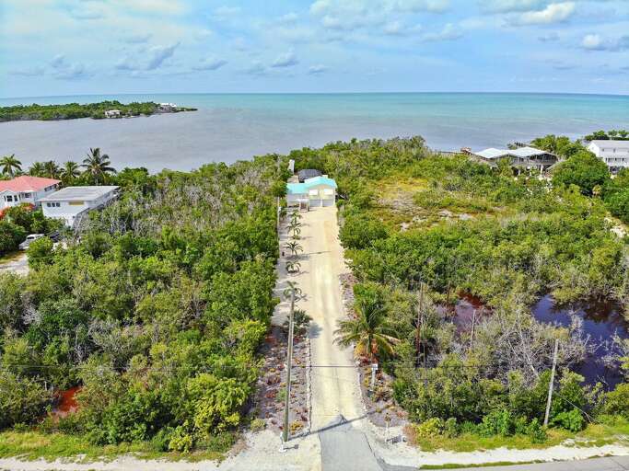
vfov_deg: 56.8
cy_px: 236
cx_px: 314
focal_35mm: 24
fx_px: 436
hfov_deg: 71.6
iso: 100
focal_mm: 4.5
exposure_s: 1/970
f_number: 2.8
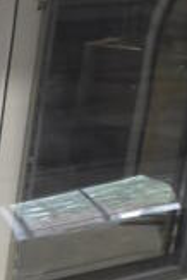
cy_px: 437
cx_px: -192
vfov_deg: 11.1
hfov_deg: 7.5
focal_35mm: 177
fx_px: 1375
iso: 1000
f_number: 3.8
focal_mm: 21
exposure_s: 1/125
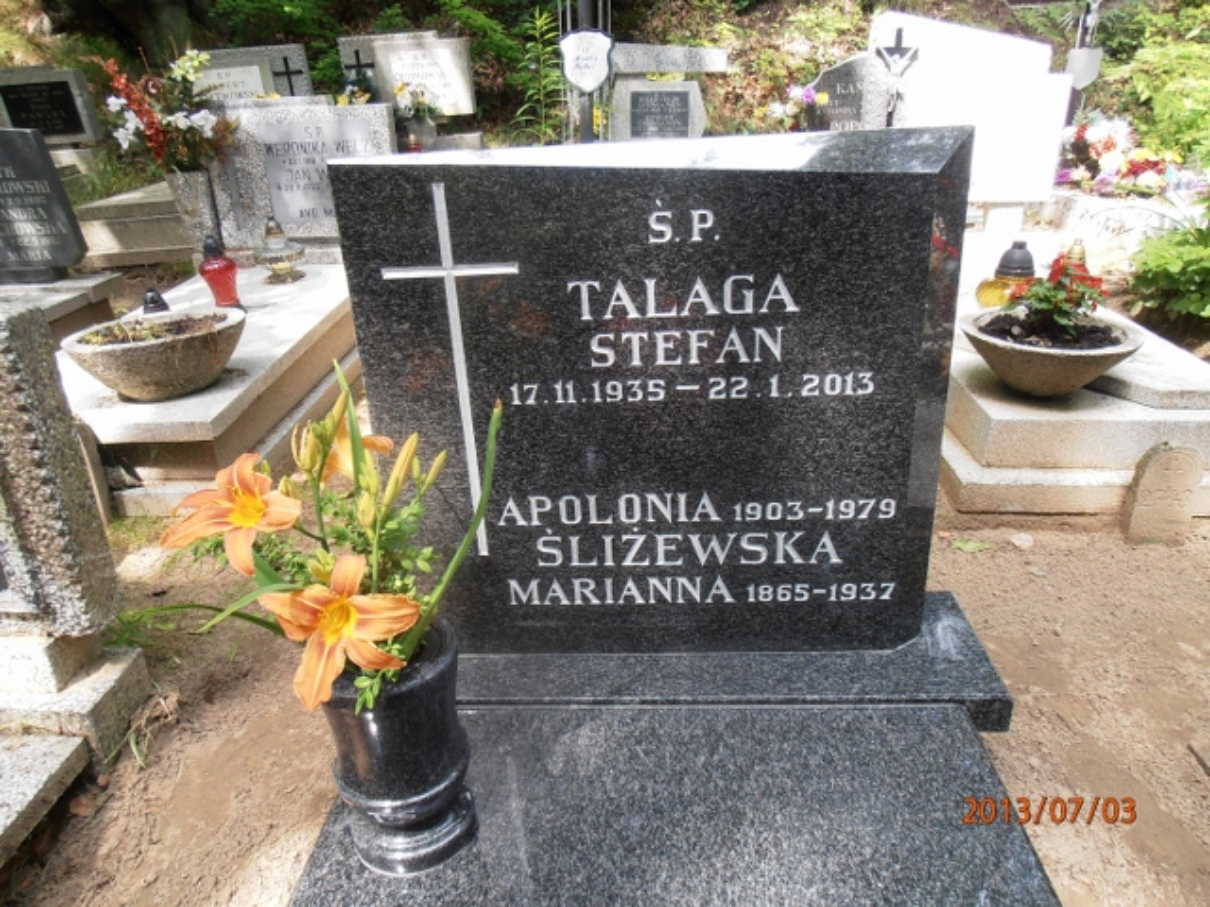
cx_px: 605
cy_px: 454
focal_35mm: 24
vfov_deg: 56.8
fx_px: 839
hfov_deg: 71.6
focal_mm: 4.2
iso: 80
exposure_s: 1/60
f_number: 3
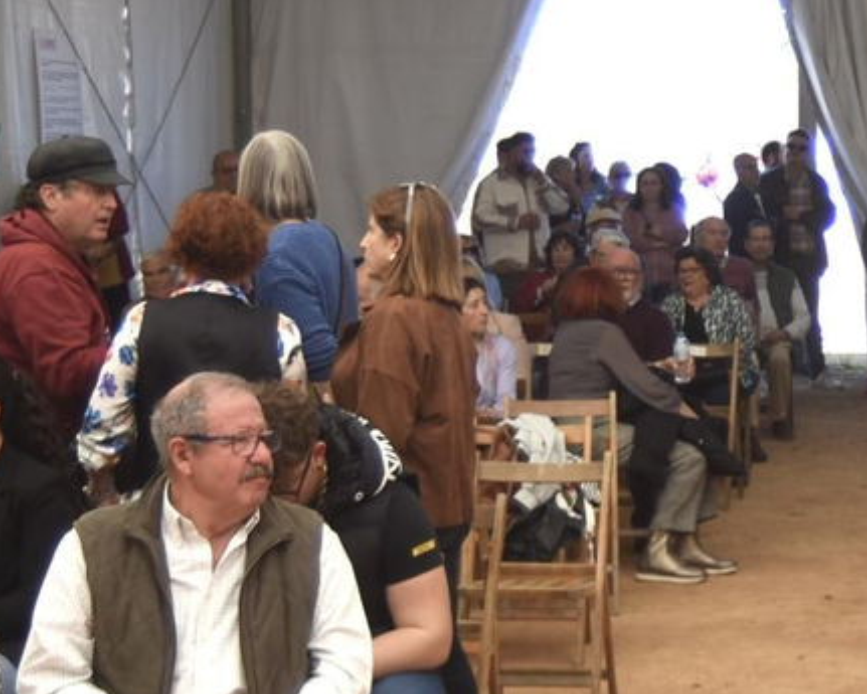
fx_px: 2592
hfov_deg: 18.4
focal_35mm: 101
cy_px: 296
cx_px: 921
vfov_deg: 15.2
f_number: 4
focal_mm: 29
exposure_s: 1/160
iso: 100
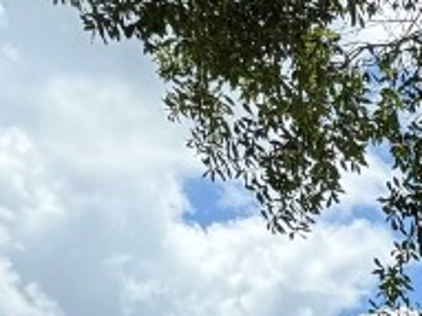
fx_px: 1572
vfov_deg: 9.7
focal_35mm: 129
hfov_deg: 12.2
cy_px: 842
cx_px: 1010
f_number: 1.78
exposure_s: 1/2169
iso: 100
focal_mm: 6.76
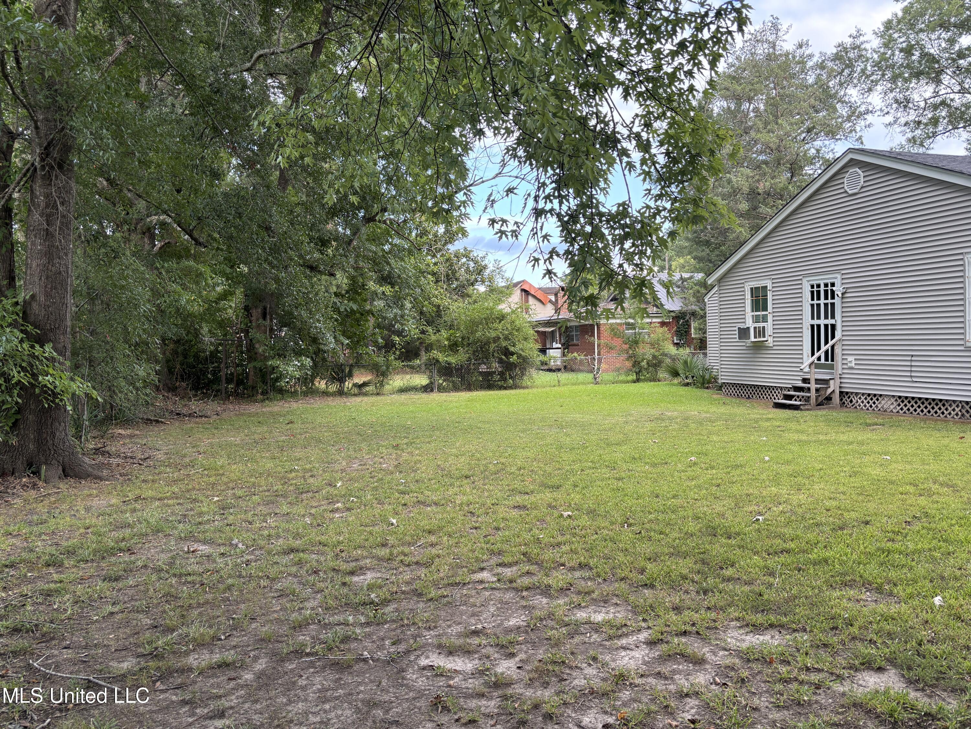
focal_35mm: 26
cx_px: 486
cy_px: 364
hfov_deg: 67.3
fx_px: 729
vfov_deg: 53.1
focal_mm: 5.96
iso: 64
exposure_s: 1/166
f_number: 1.6
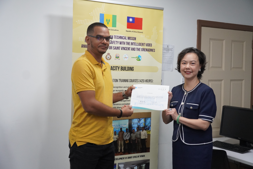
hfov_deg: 41.1
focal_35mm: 48
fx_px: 337
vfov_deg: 28.1
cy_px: 84
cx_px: 126
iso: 2000
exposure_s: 1/160
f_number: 4.5
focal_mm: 32
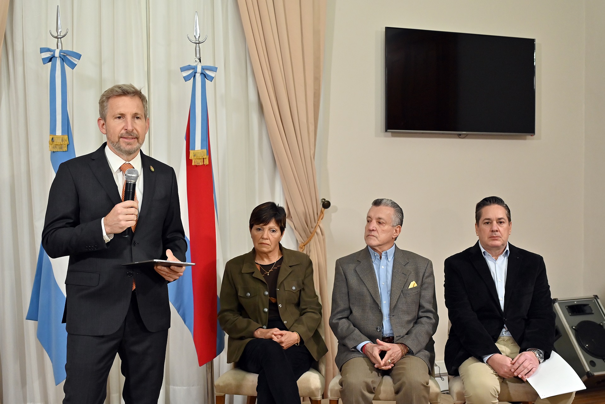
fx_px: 739
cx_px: 302
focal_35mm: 44
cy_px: 202
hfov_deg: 44.5
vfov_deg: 30.5
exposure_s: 1/200
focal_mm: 44
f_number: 4.5
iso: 2000
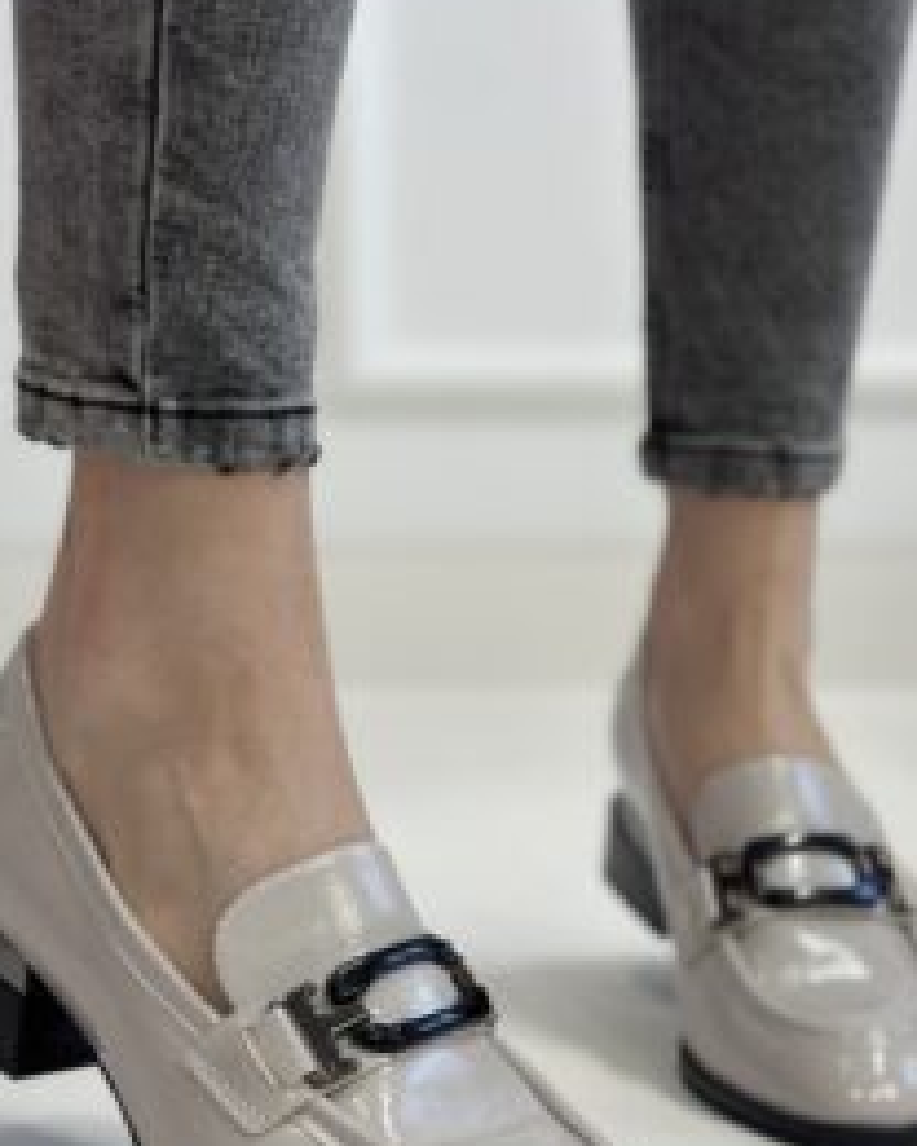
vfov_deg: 26.4
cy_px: 679
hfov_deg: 21.3
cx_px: 432
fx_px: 2443
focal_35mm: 72
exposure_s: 1/100
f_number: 1.78
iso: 100
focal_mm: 6.86
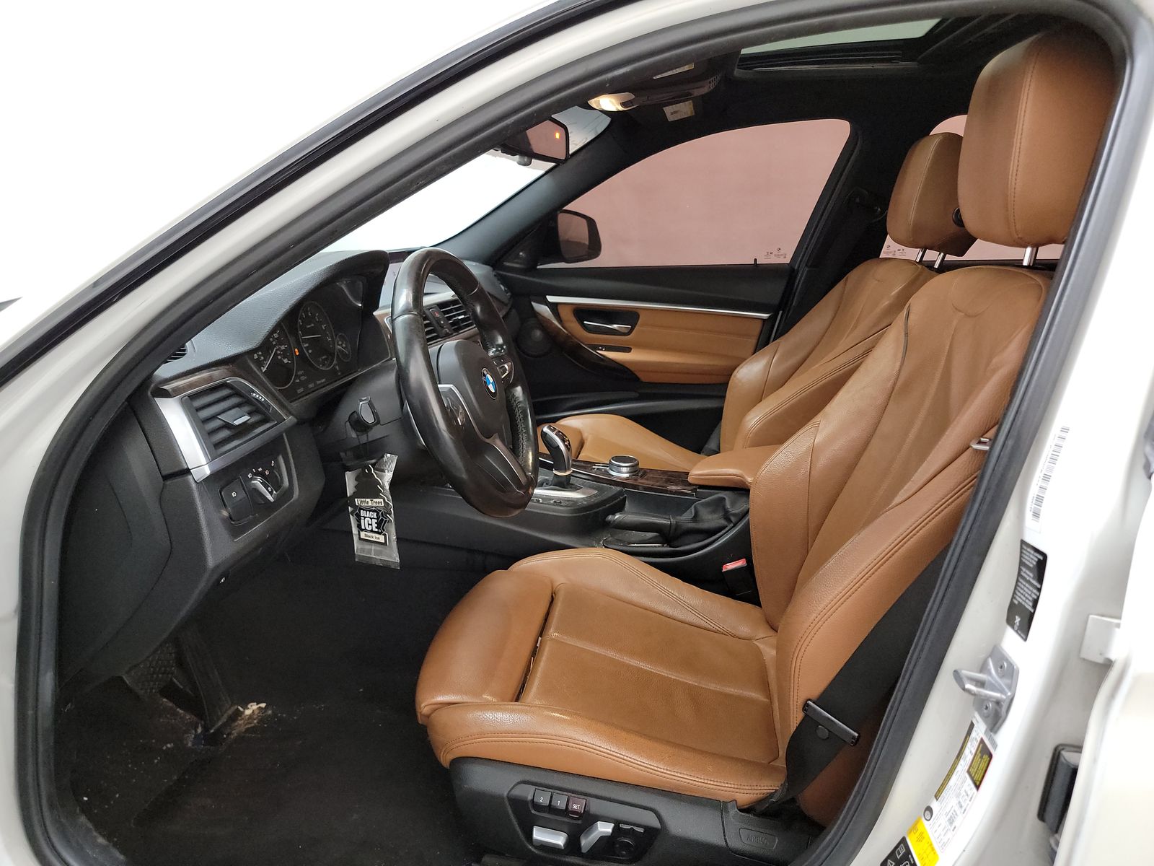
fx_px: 800
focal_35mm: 24
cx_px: 577
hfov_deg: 71.6
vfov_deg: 56.8
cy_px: 433
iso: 1068
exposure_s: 1/59
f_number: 1.8
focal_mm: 6.7
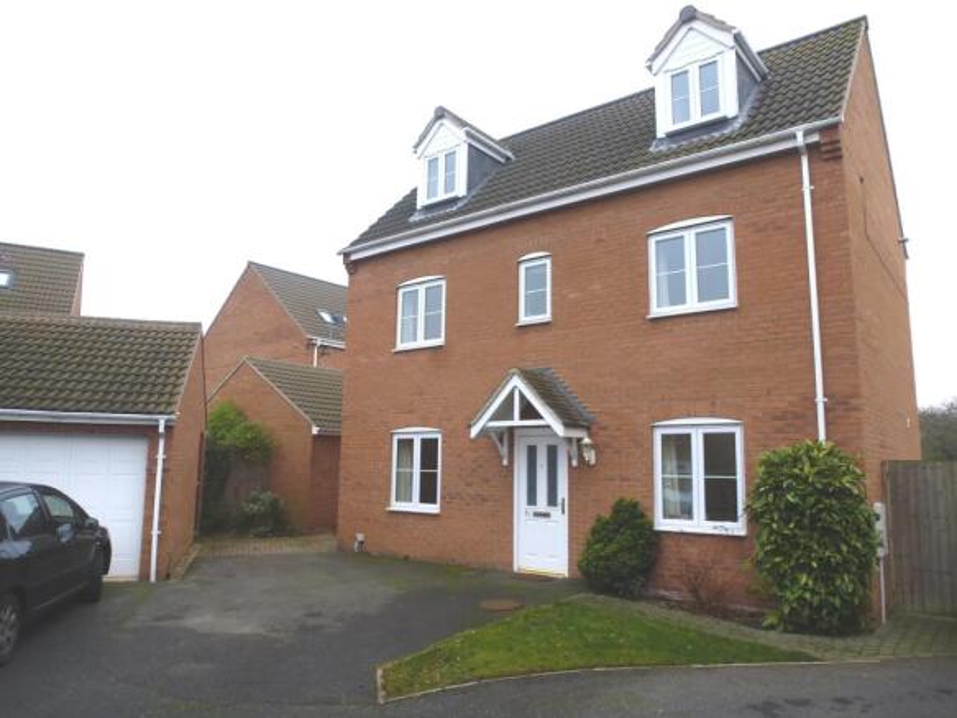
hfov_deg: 71.6
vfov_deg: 56.8
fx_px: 663
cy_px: 359
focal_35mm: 24
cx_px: 478
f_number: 3.3
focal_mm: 4.3
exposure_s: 1/80
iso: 100
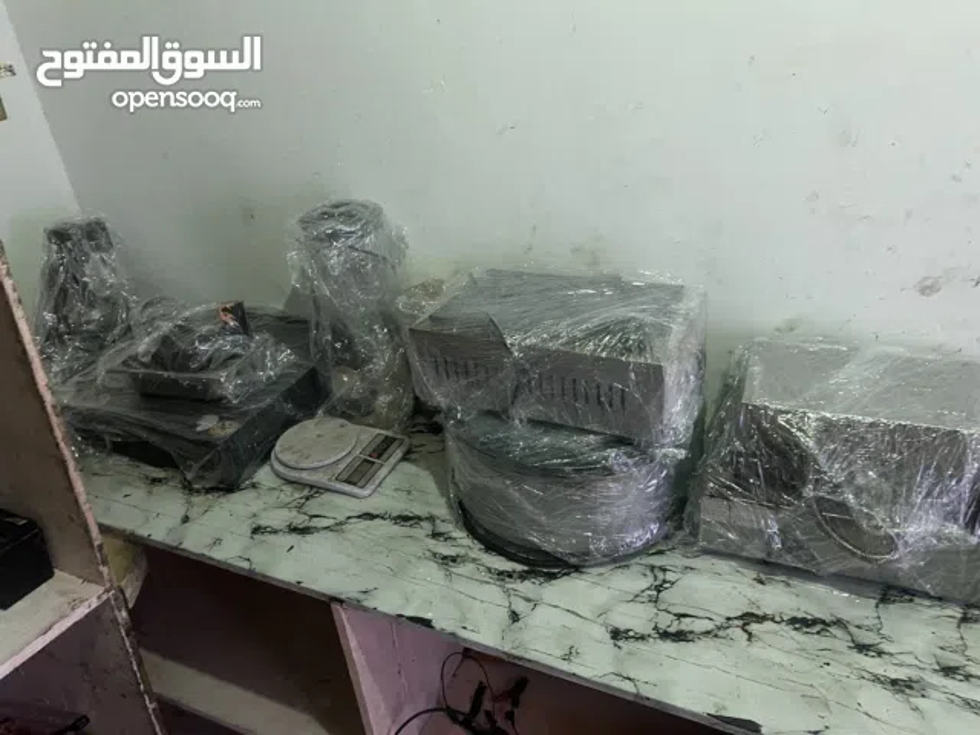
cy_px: 368
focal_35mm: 26
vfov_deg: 53.1
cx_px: 490
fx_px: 736
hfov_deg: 67.3
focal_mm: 4.25
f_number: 1.8
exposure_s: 1/25
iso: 640
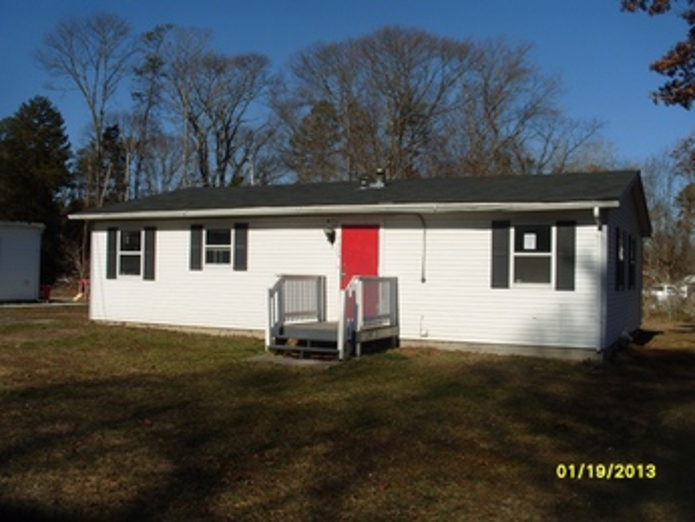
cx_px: 348
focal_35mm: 35
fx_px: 703
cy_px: 261
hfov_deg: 52.6
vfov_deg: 40.7
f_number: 7.4
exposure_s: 1/750
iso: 80
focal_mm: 7.8
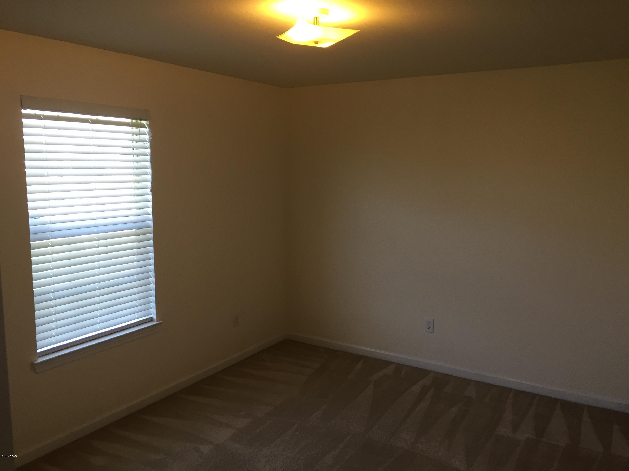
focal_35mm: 29
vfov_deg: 48.2
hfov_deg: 61.7
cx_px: 314
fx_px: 527
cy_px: 236
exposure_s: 1/30
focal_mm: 4.15
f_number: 2.2
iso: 32
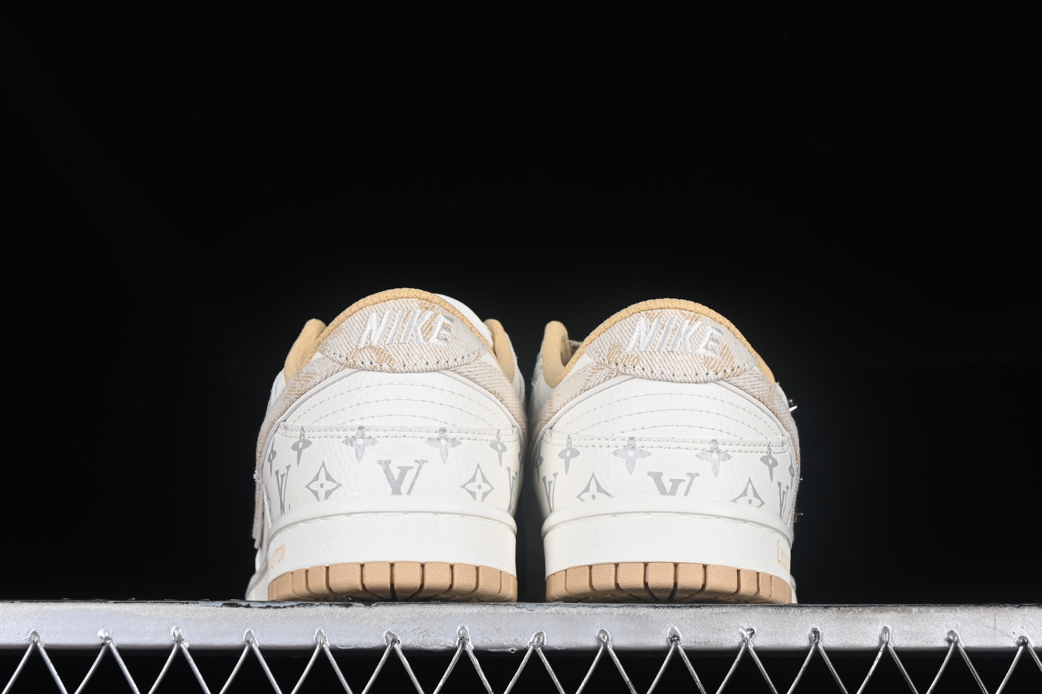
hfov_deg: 23.1
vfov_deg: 15.5
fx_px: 2547
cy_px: 356
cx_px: 531
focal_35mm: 88
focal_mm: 50
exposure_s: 1/80
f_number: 8
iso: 160
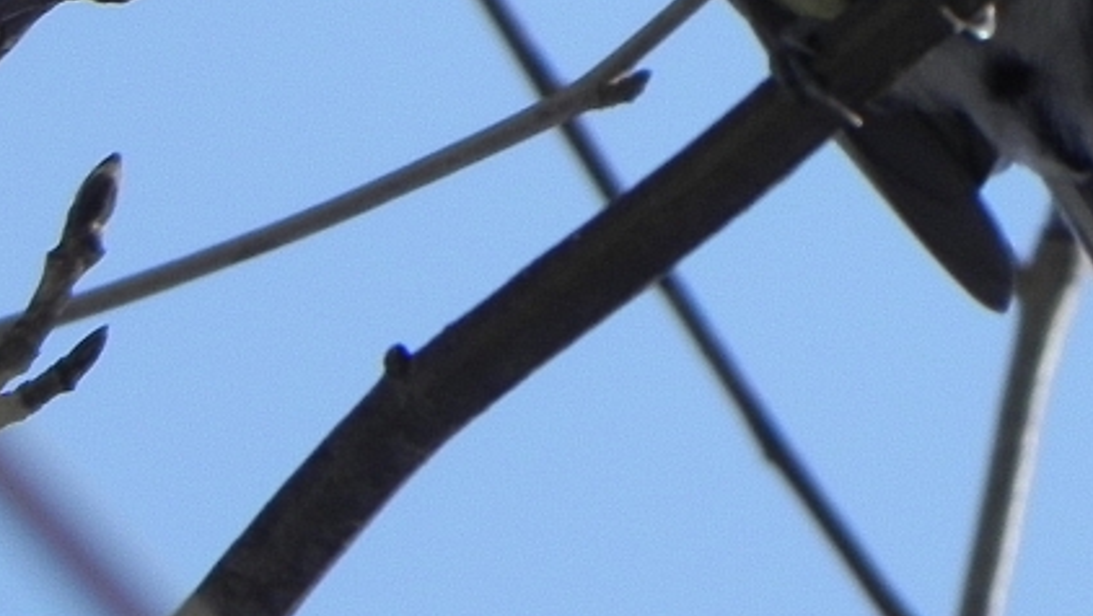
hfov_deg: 1.2
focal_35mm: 1791
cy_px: -116
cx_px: 806
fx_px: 51940
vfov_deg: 0.7
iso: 160
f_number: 6.3
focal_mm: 120
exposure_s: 1/473
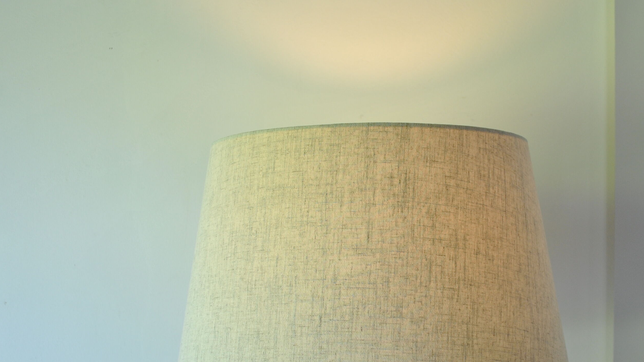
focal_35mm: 44
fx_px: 751
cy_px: 273
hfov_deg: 46.2
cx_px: 379
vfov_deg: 26.7
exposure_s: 1/80
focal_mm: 18
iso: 200
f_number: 3.5
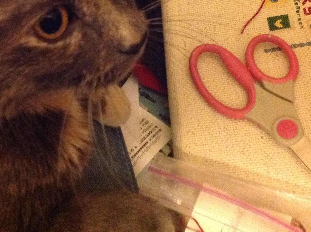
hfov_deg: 28.9
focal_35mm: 67
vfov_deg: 21.6
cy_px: 45
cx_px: 114
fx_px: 601
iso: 800
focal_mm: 4.28
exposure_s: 1/15
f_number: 2.4
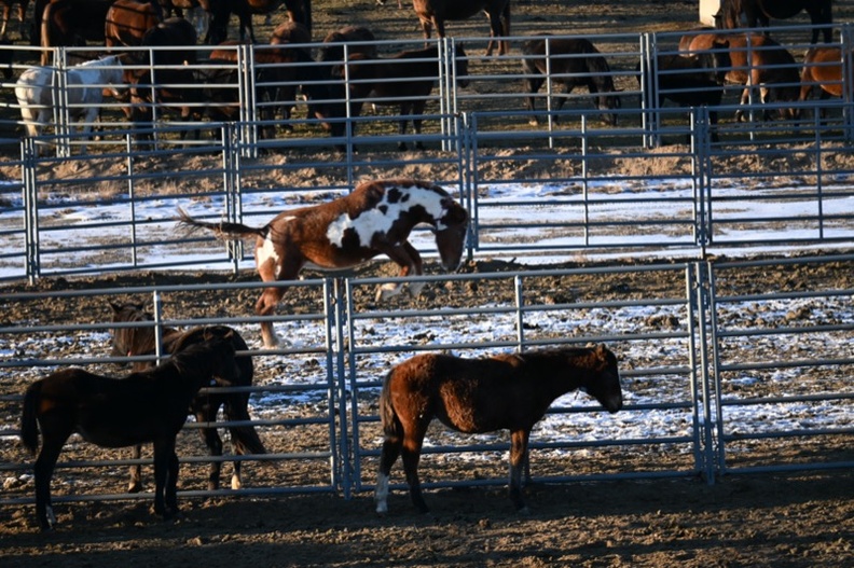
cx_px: 427
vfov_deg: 3.7
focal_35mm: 375
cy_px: 284
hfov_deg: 5.5
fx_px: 8890
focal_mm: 250
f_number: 6.3
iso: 400
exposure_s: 1/500
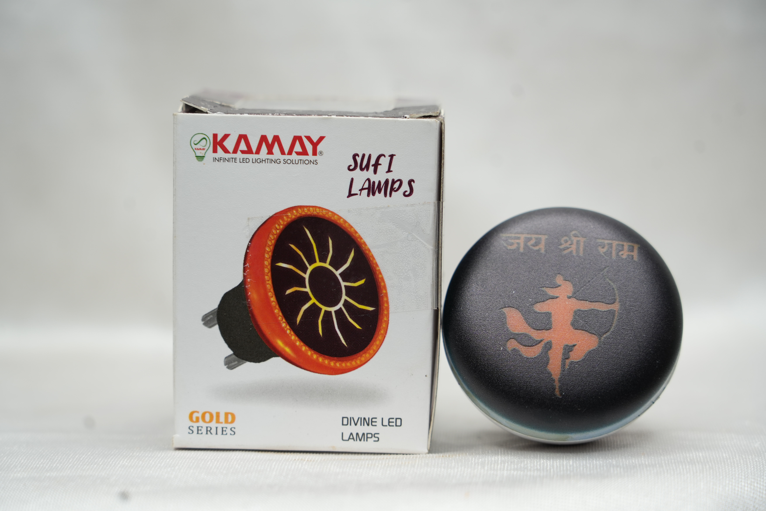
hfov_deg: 19.5
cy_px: 256
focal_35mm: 105
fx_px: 2234
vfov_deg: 13.0
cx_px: 383
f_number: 5
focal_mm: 105
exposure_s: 1/80
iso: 250
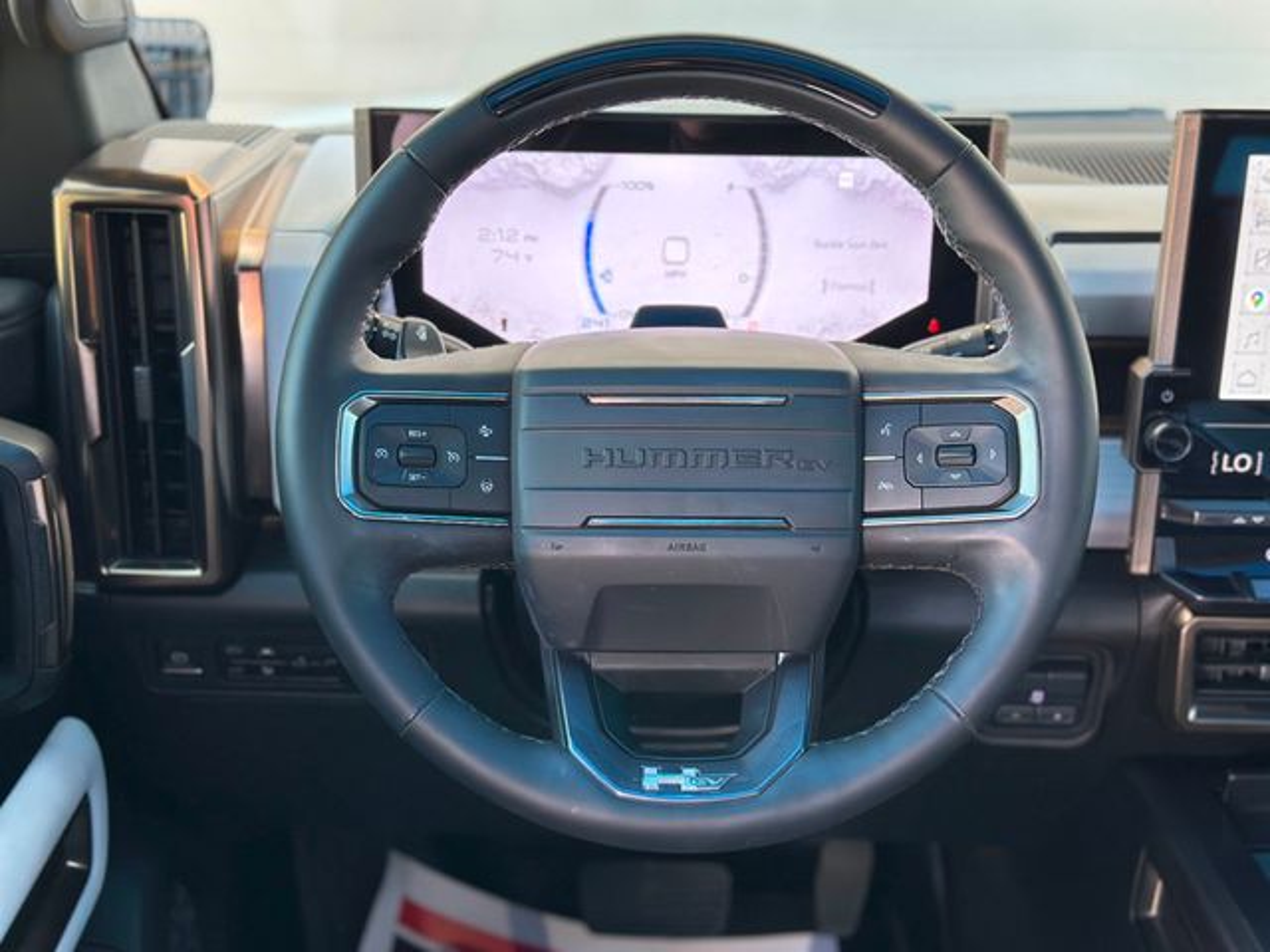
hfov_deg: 39.7
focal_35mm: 48
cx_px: 635
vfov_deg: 30.3
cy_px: 476
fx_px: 1761
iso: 64
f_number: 1.78
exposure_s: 1/159
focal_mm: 6.86
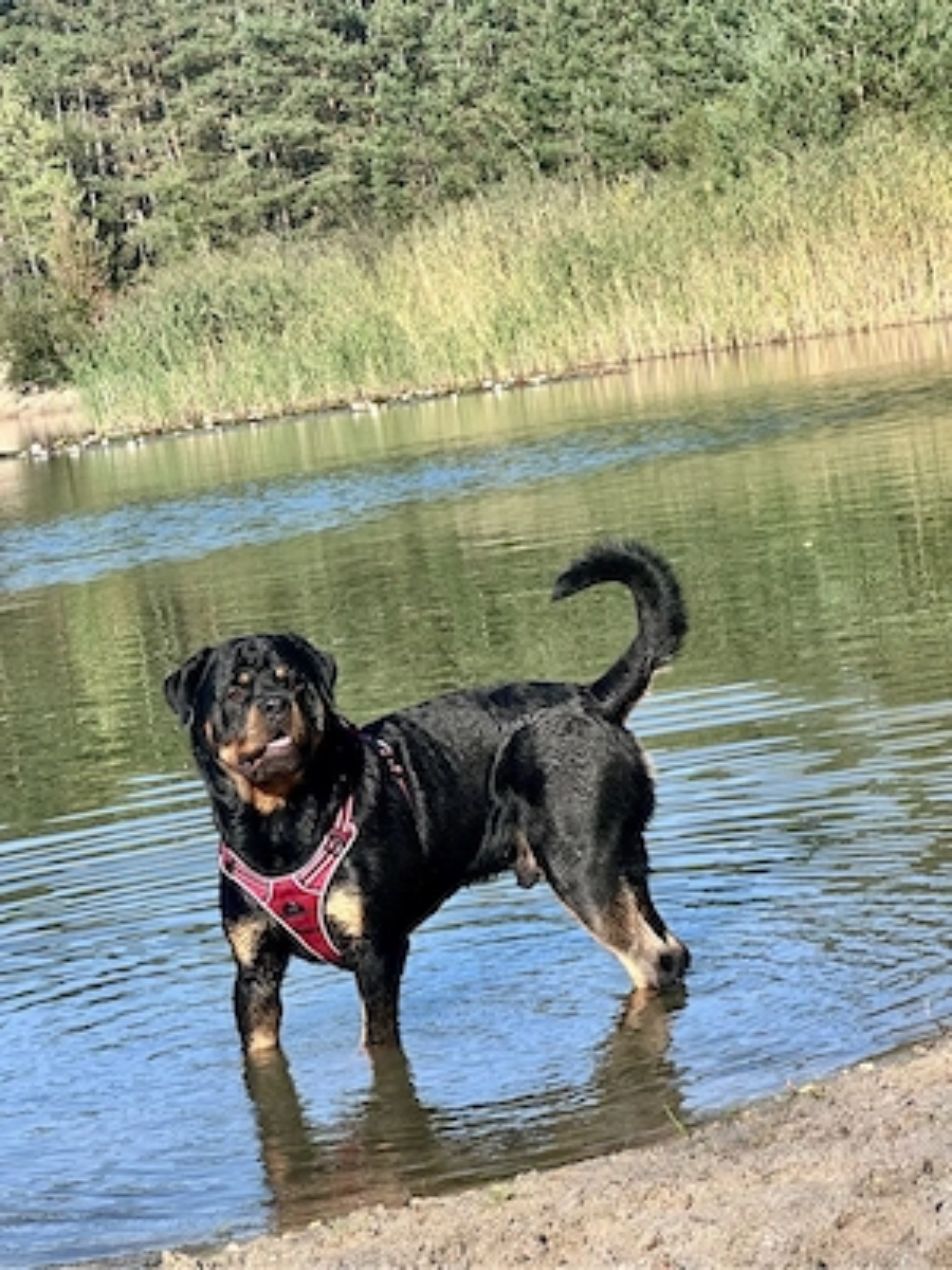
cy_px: 635
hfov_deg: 19.1
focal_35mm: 77
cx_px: 476
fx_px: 2824
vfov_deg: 25.3
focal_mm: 9
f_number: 2.8
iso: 32
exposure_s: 1/445
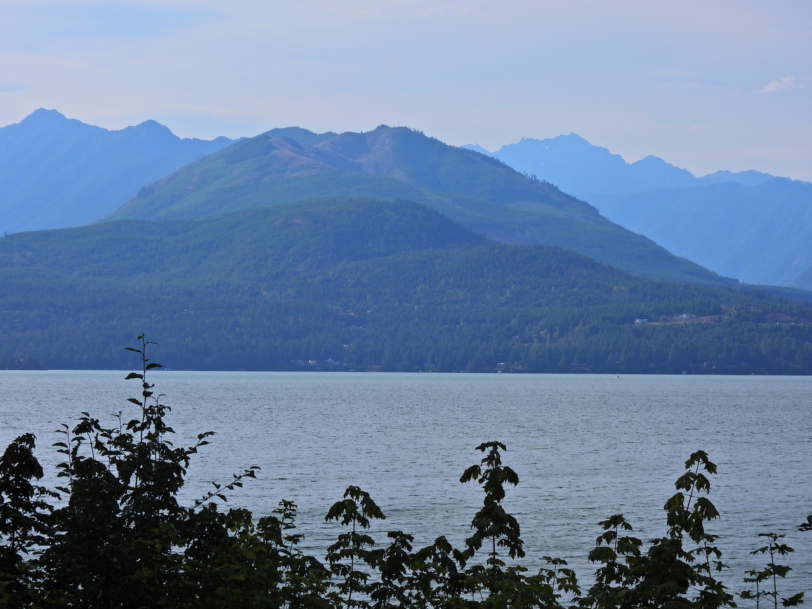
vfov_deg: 14.1
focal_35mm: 105
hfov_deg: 18.7
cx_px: 406
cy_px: 304
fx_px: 2463
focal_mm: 18.7
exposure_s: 1/1600
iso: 100
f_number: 4.5
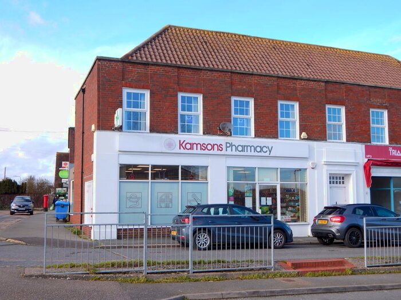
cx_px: 200
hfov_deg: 43.9
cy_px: 150
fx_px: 498
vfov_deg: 33.6
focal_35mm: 43
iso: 125
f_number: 3.6
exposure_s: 1/320
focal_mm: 7.7
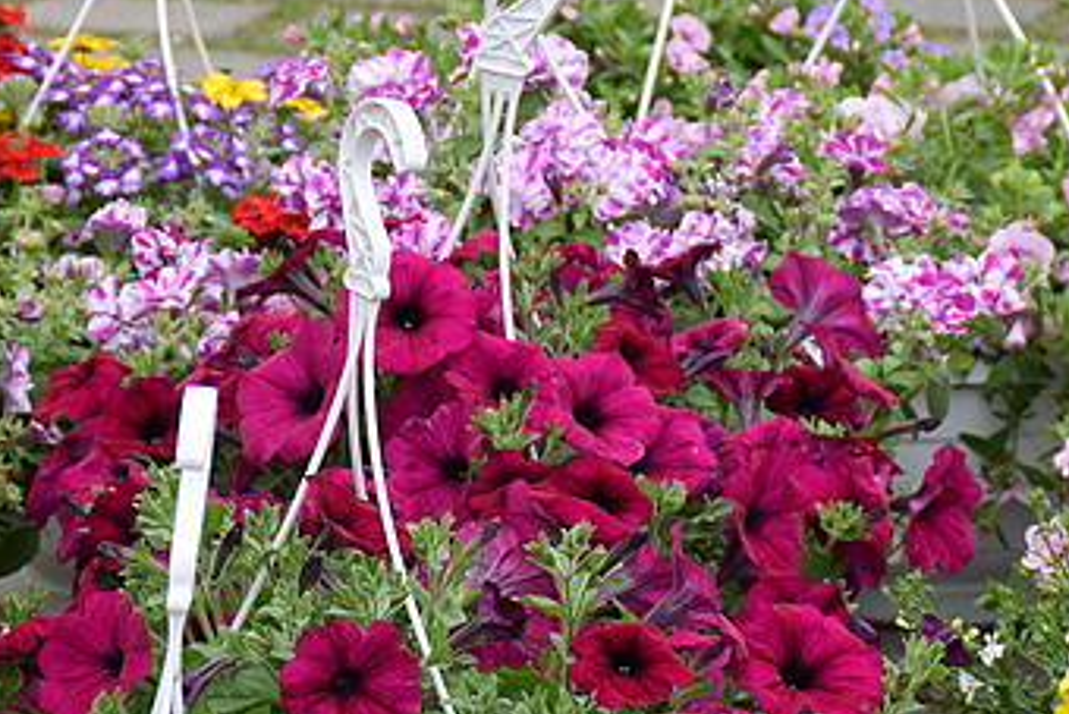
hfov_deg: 5.8
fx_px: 10622
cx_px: 358
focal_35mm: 358
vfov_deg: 3.8
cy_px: 415
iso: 640
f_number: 7.1
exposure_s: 1/800
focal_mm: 75
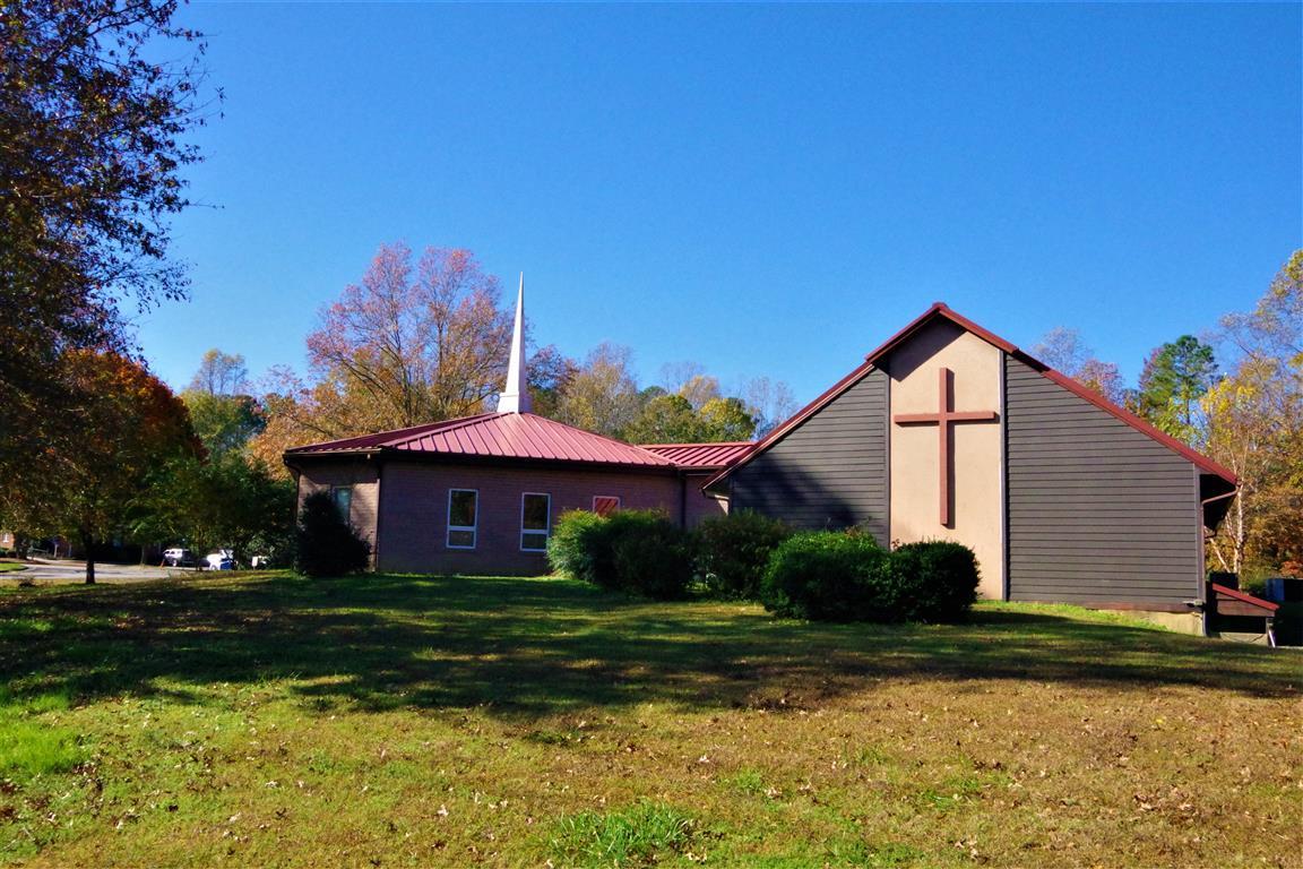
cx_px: 652
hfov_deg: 67.4
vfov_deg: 47.9
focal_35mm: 27
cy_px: 434
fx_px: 977
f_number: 22
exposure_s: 1/800
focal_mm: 18
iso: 6400
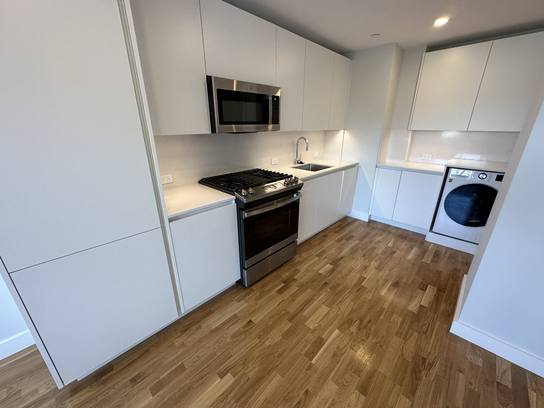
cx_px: 272
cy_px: 204
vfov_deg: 85.7
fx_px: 220
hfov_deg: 102.1
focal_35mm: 14
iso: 160
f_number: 2.2
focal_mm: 2.22
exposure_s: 1/120
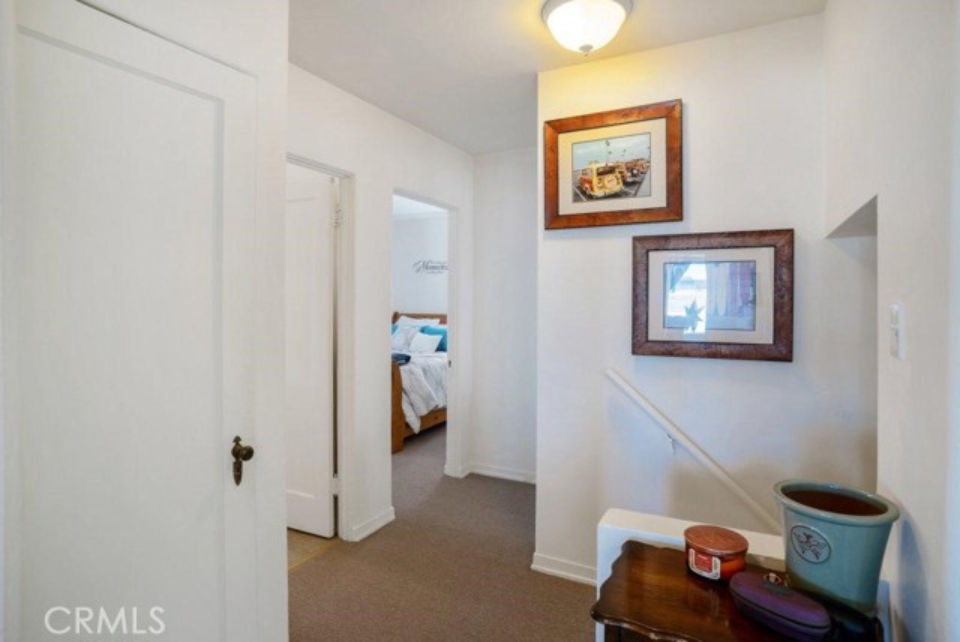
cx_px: 480
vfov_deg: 67.5
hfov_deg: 89.9
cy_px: 321
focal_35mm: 18
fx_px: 480
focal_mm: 18
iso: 125
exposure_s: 1/25
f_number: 8
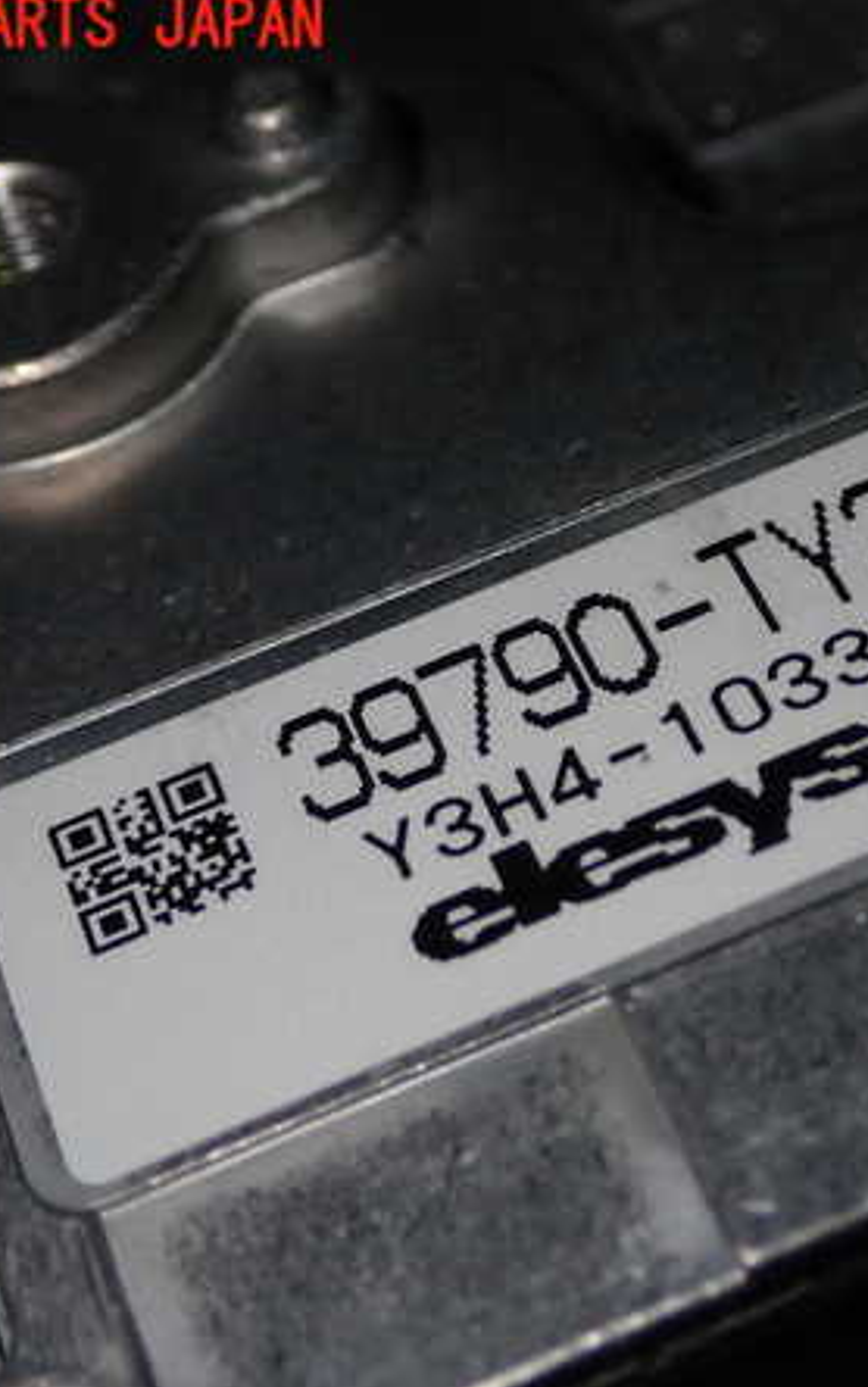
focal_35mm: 83
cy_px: 690
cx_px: 693
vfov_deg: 24.9
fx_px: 3137
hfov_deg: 15.6
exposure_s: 1/60
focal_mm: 10.35
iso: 200
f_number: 10
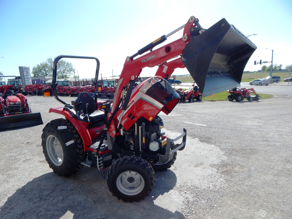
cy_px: 110
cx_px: 146
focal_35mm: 22
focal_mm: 4
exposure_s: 1/1250
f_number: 3
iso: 125
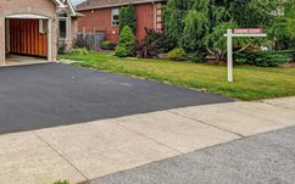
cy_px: 37
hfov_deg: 53.8
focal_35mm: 33
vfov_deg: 36.9
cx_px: 54
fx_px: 265
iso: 100
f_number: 8
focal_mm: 18
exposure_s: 1/125
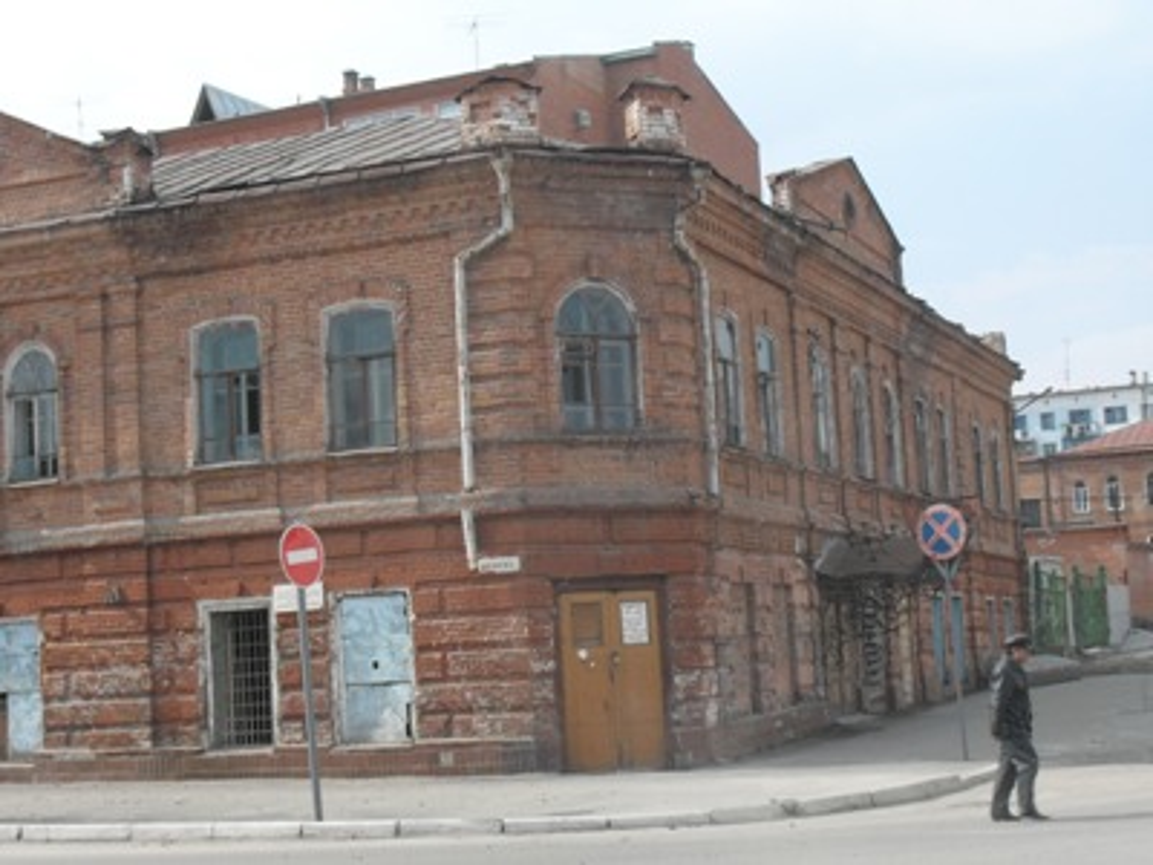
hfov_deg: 27.4
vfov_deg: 20.7
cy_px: 432
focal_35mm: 71
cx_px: 576
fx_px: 2365
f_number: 10.8
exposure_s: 1/90
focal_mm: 11.7
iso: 80
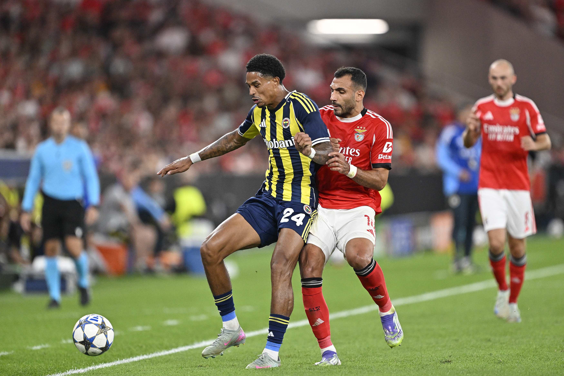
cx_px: 282
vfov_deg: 3.4
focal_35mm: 400
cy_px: 188
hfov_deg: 5.2
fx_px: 6267
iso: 3200
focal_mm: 400
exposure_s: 1/2000
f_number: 3.2
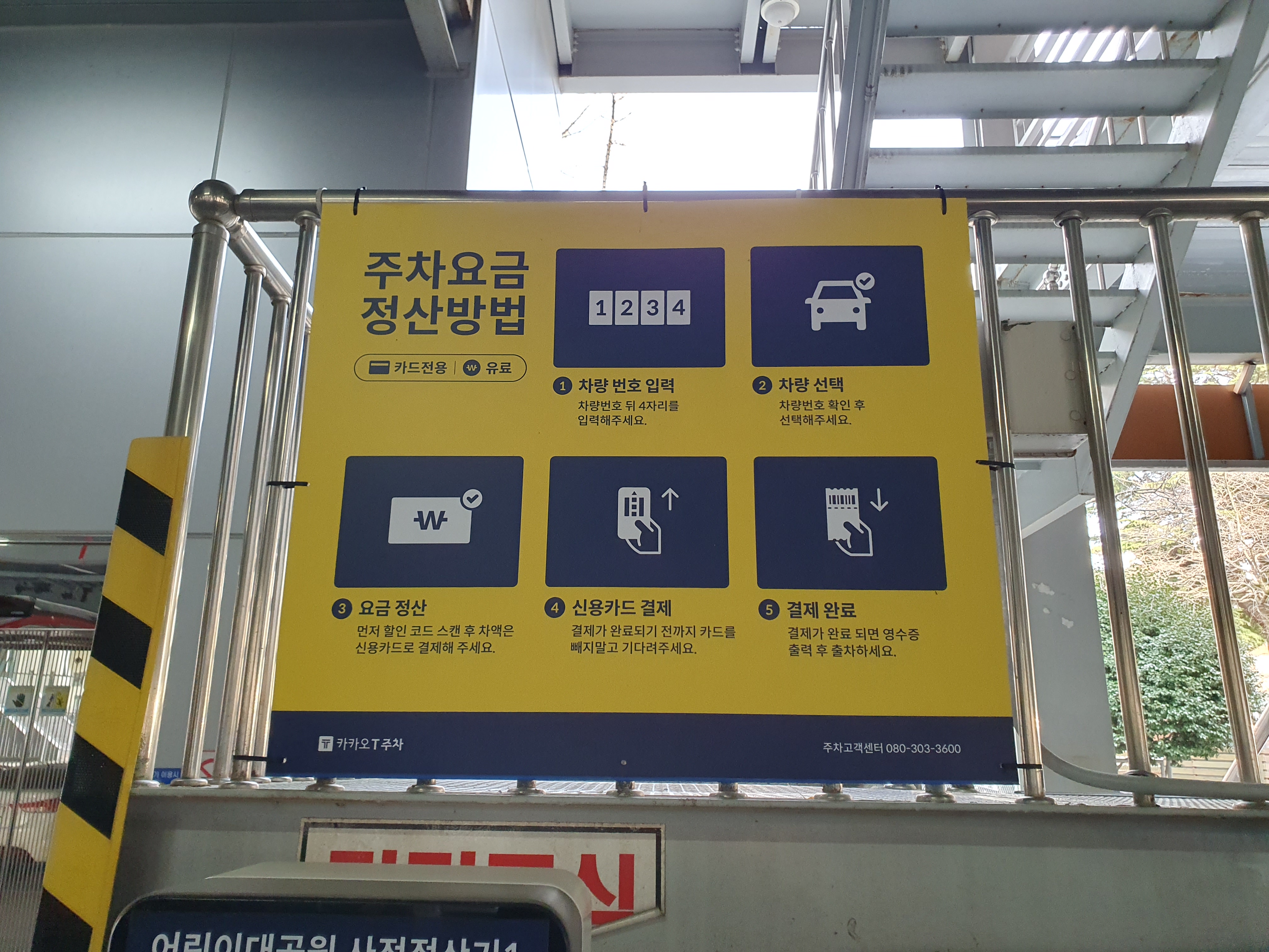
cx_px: 634
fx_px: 953
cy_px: 476
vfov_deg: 53.1
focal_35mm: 26
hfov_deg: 67.3
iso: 320
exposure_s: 1/120
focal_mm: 4.32
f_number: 2.4
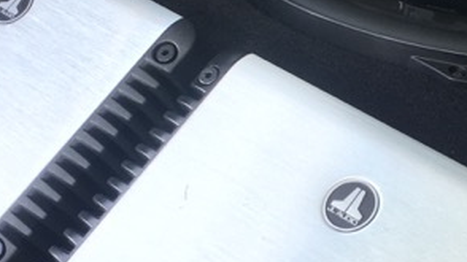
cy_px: 149
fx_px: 1064
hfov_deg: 24.4
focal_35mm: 86
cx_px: 359
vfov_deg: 14.0
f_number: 2.2
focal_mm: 4.15
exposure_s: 1/30
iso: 32
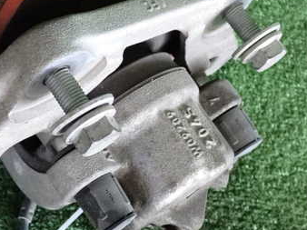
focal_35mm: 64
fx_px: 567
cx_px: 94
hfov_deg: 30.0
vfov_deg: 22.9
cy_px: 104
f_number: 2.5
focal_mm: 6.37
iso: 1600
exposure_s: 1/125
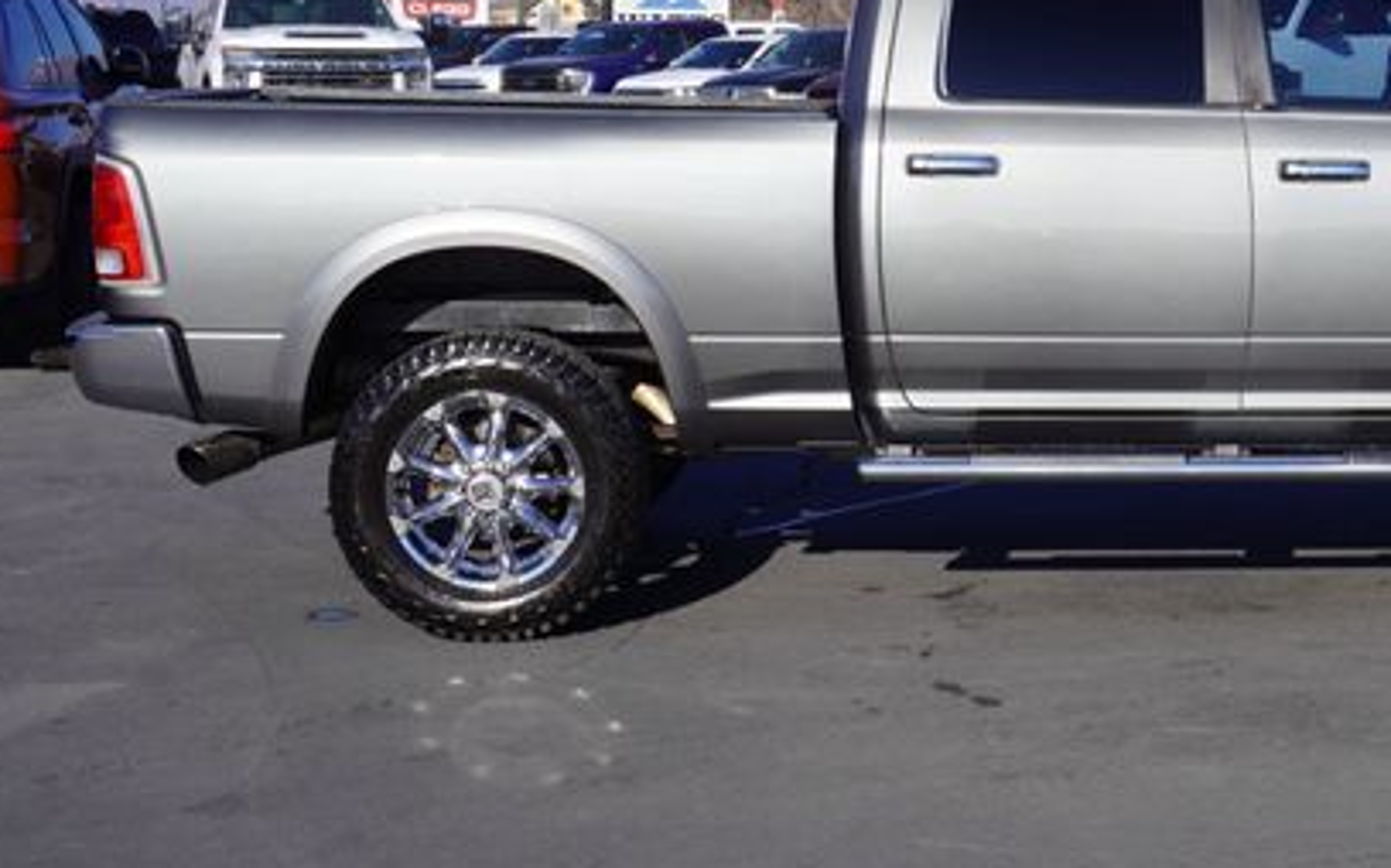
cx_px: 1070
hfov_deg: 26.4
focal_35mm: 77
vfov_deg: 16.9
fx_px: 2918
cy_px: 294
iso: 100
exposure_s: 1/160
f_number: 11
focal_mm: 32
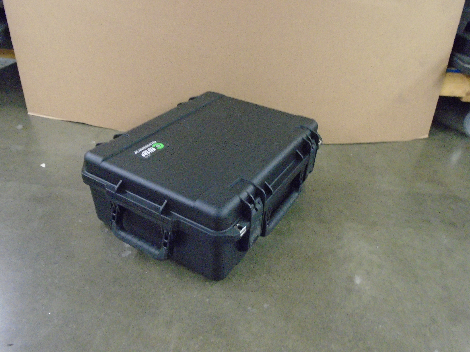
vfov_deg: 53.1
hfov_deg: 67.3
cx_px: 235
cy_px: 176
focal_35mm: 26
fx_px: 353
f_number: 3.2
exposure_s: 1/13
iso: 800
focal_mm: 4.6
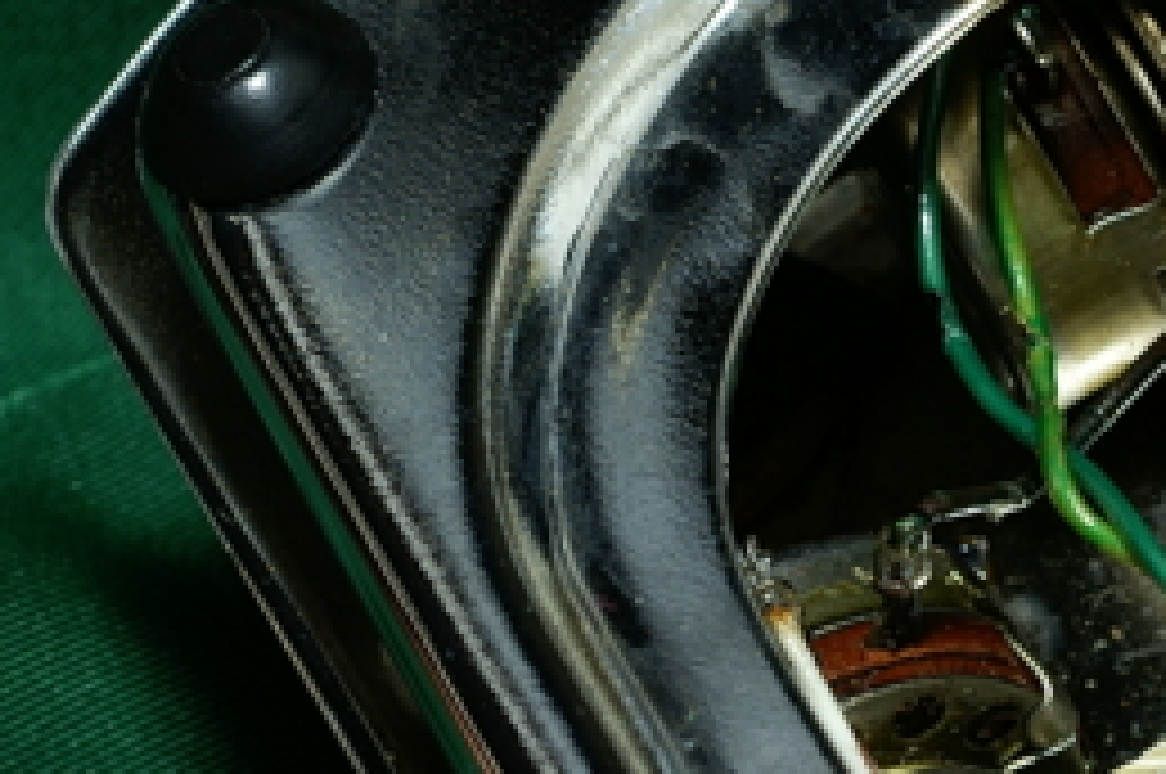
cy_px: 666
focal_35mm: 232
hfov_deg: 8.9
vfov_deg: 5.9
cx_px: 941
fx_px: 7505
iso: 100
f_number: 9
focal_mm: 50
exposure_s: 3.2
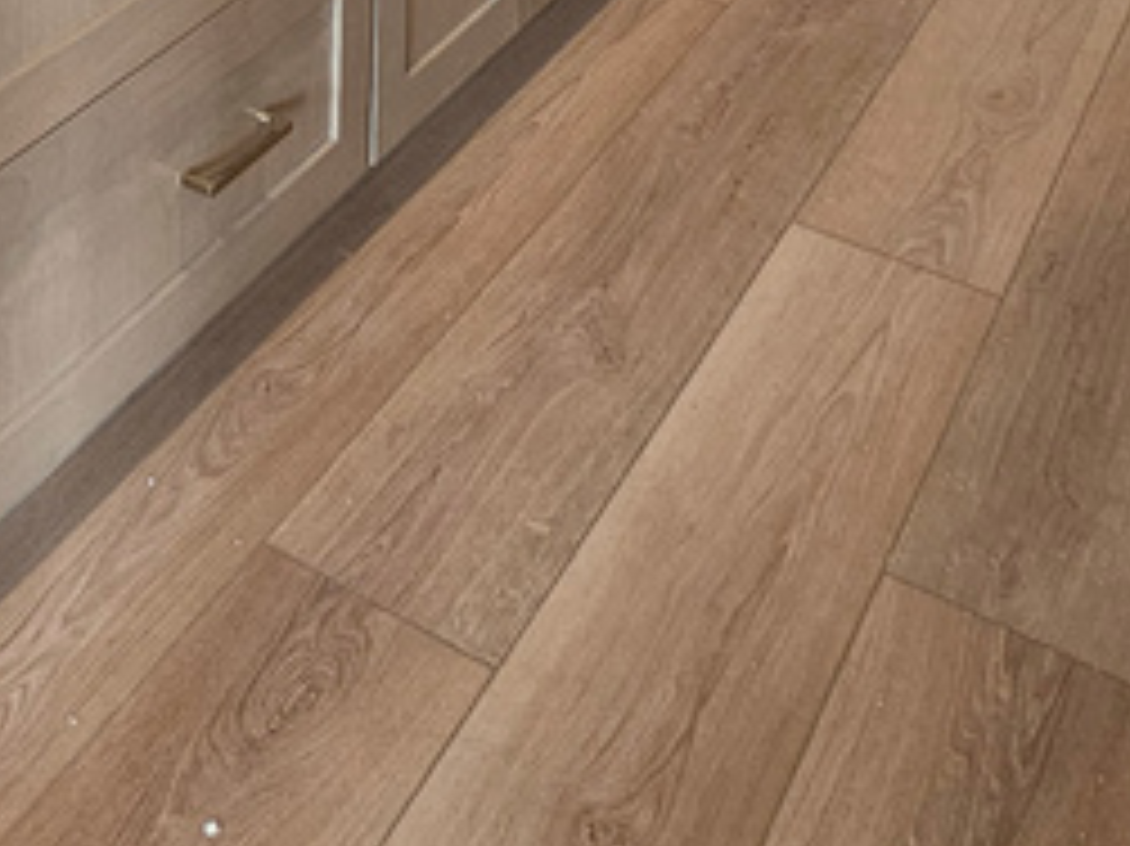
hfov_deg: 35.0
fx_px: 1729
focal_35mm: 53
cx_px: 221
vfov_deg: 18.9
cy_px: -783
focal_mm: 2.2
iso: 64
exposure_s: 1/60
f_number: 2.2
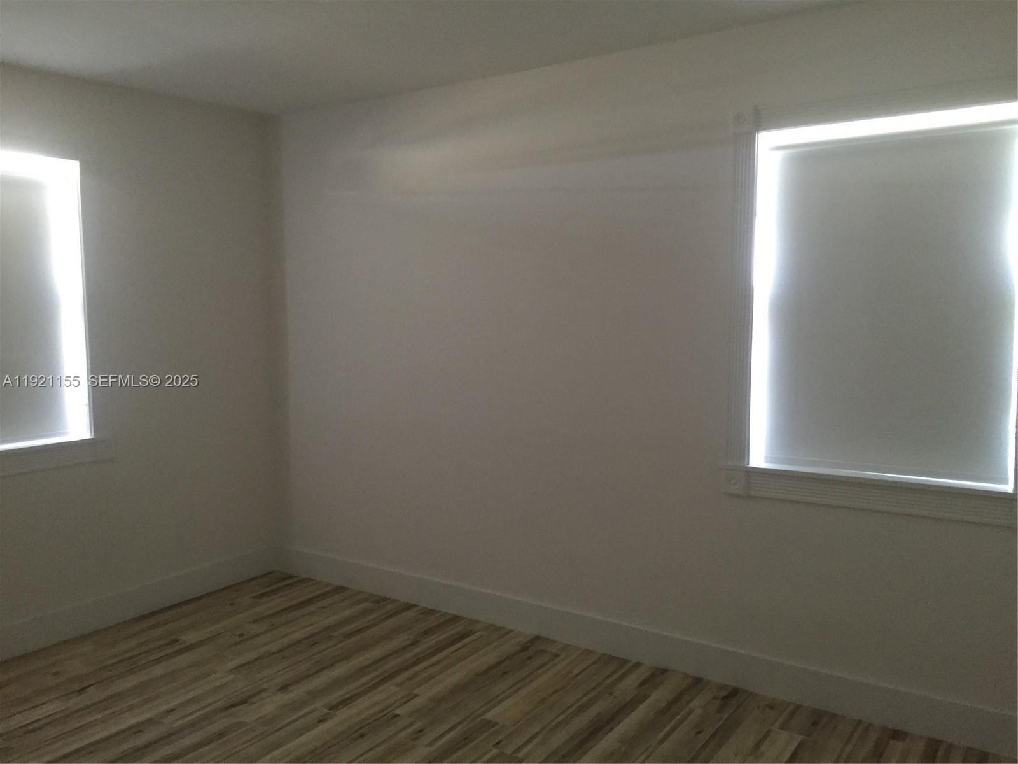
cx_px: 509
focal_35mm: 29
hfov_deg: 61.7
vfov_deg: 48.2
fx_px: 853
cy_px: 382
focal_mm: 4.15
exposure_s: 1/20
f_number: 2.2
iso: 250
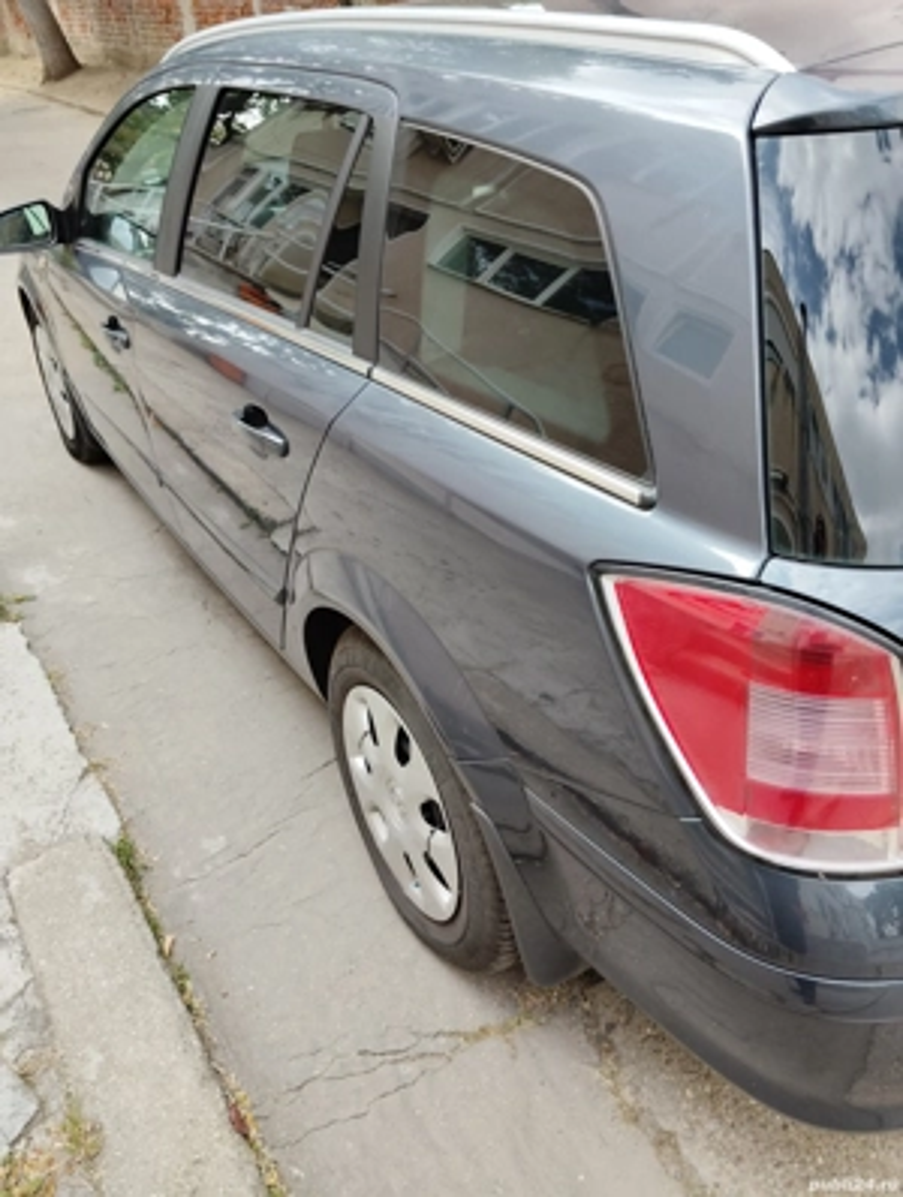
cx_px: 452
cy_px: 598
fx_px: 1005
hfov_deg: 48.4
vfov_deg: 61.6
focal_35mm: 29
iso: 50
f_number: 1.8
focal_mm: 4.25
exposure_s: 1/292
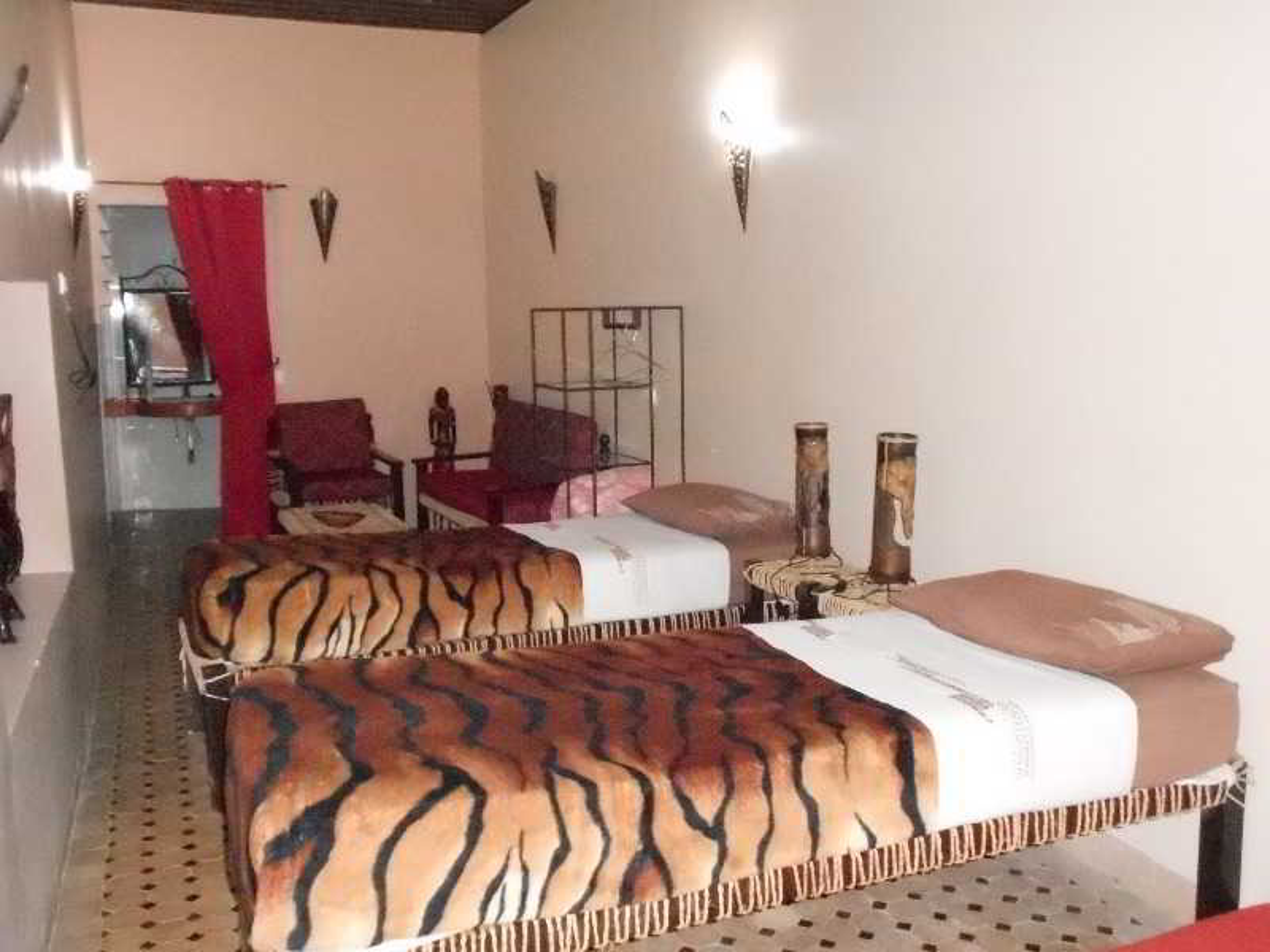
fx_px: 1174
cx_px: 635
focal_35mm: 32
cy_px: 476
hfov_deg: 56.8
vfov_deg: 44.2
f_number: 3.6
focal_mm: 6
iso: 1600
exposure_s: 1/30
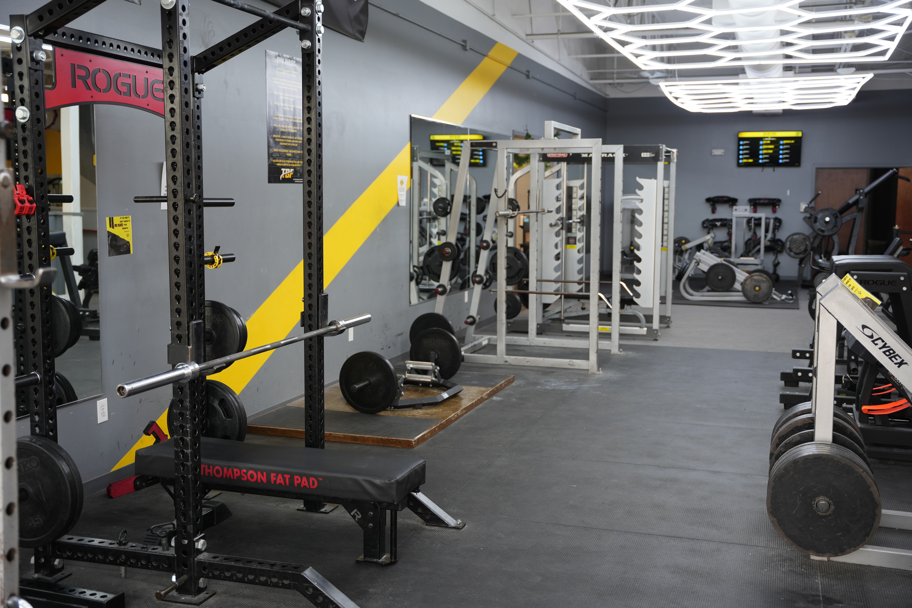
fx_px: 1013
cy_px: 304
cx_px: 456
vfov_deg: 33.4
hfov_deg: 48.5
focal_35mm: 40
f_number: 2.8
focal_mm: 40
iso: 320
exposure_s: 1/100
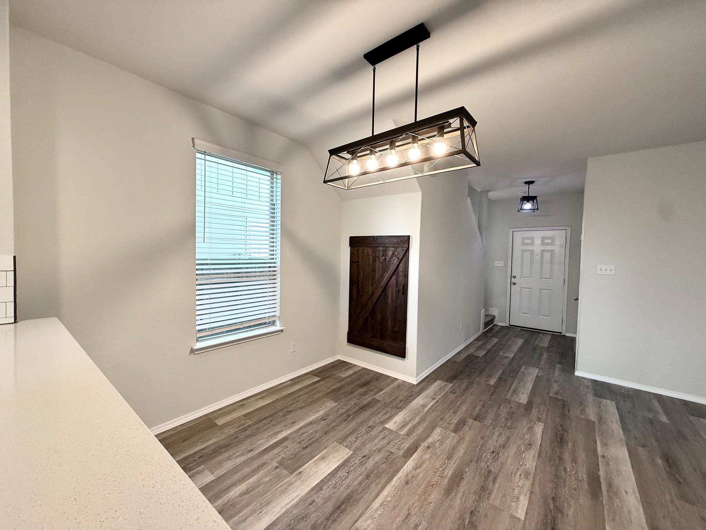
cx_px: 353
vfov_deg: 85.7
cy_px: 265
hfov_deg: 102.1
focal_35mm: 14
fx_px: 286
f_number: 2.2
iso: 320
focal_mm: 2.22
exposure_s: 1/120
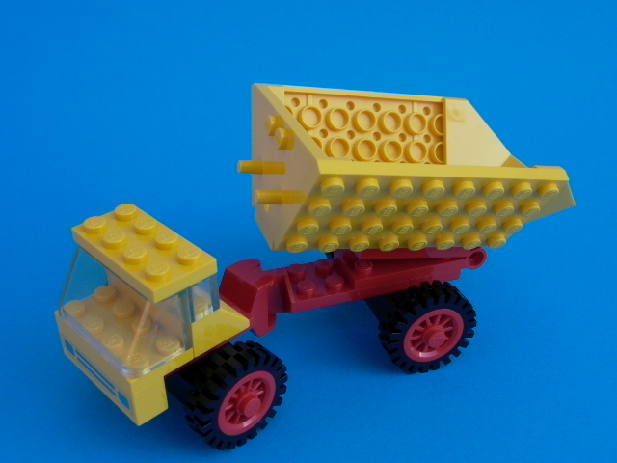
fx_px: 677
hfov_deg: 49.0
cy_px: 232
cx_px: 308
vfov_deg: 37.7
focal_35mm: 38
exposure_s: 1/261
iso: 100
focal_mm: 8.19
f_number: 4.2
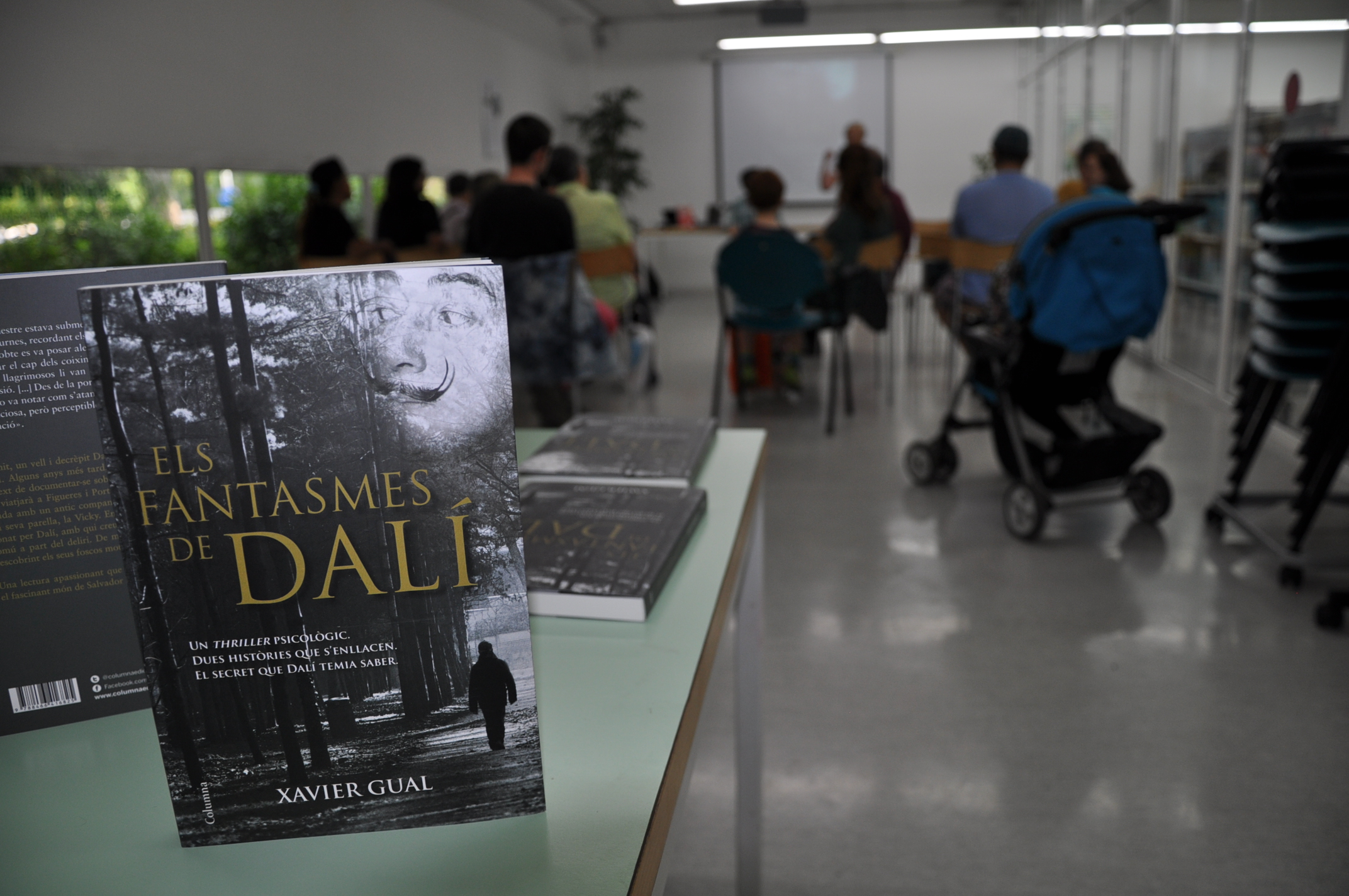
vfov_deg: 47.8
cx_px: 674
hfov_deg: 67.4
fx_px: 1011
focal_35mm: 27
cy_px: 448
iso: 250
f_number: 3.5
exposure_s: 1/125
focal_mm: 18
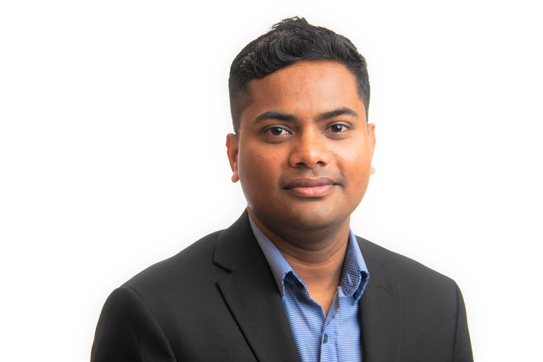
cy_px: 181
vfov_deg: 14.9
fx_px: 1388
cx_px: 272
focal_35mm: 92
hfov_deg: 22.1
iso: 250
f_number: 4
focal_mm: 92
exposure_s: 1/80
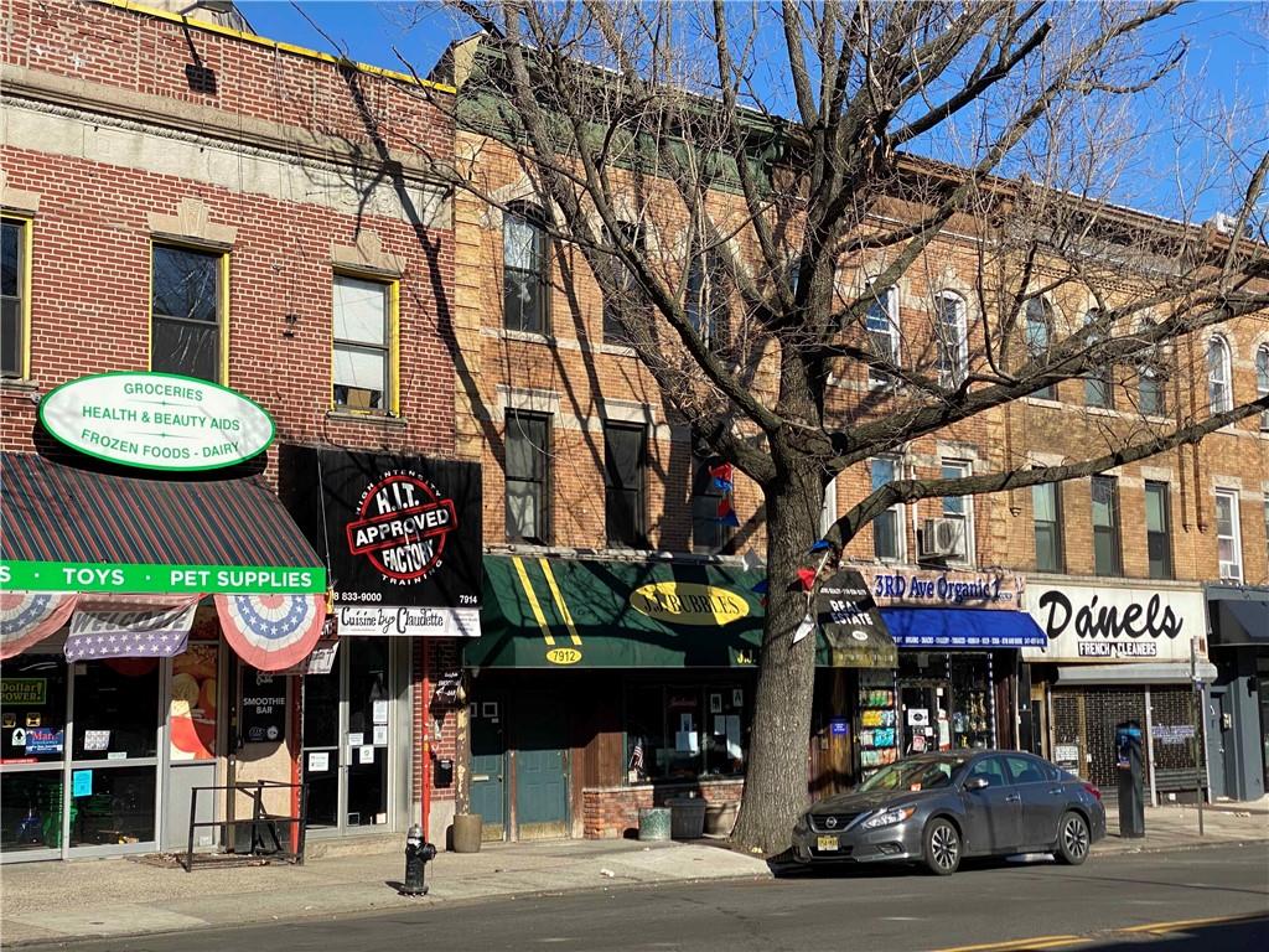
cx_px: 634
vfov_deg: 28.0
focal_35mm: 52
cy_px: 476
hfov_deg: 36.8
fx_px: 1906
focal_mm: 6
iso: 20
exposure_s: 1/1453
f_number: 2
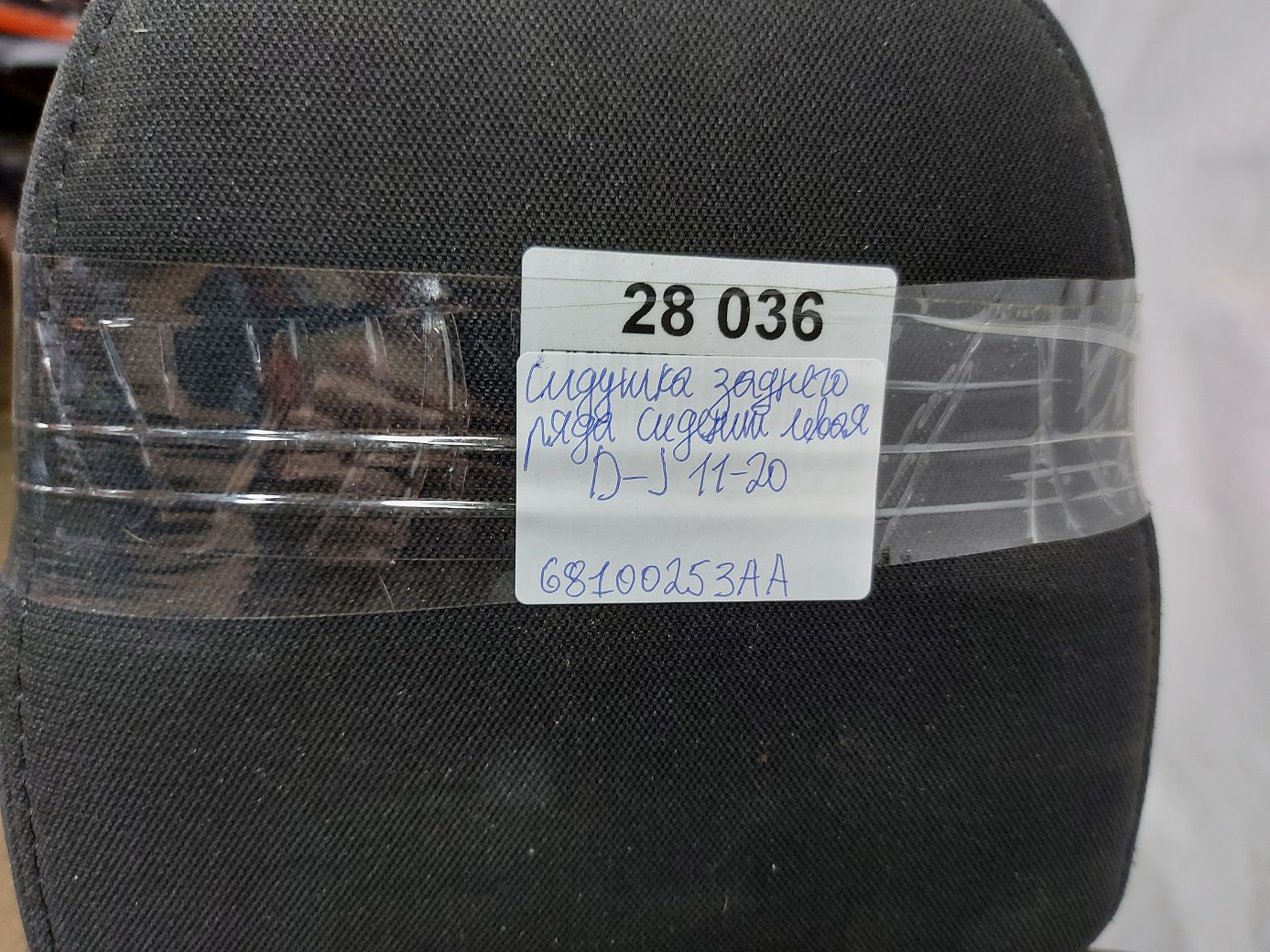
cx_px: 635
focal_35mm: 24
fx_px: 880
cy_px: 476
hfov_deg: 71.6
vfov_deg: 56.8
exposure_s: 1/50
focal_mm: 5.23
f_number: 1.8
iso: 64
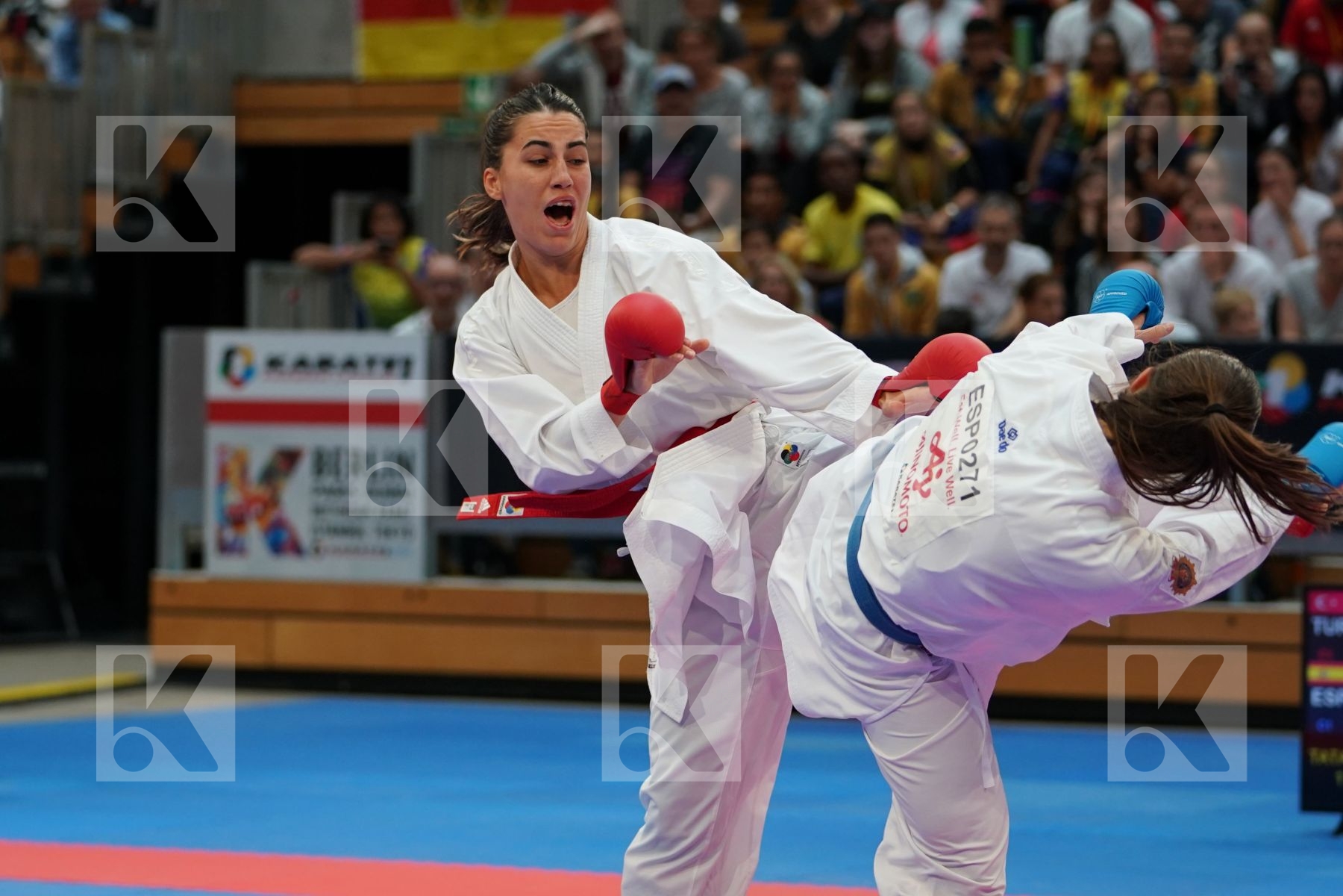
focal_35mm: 141
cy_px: 448
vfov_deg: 9.7
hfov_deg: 14.6
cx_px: 672
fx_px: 5260
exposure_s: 1/1000
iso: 1250
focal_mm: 94
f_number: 2.8
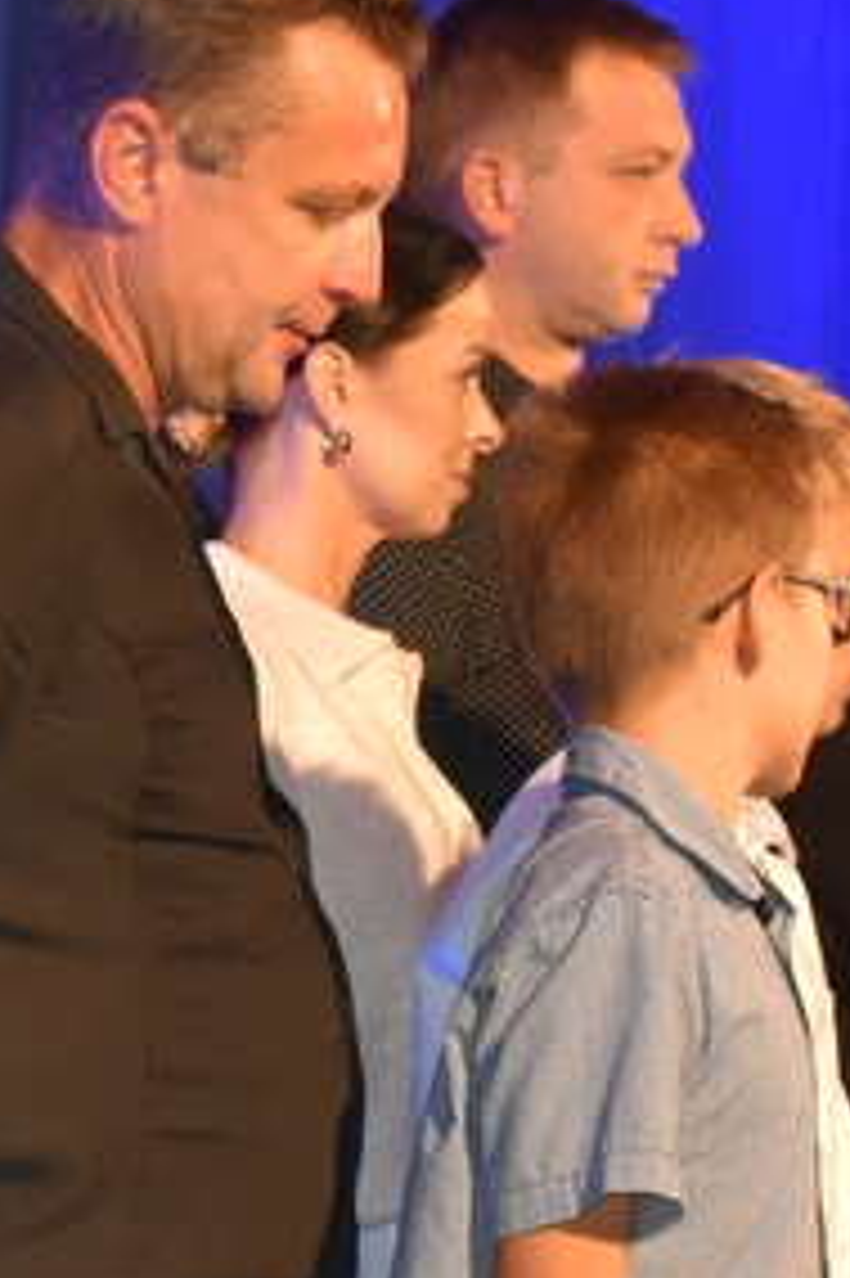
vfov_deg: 13.4
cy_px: 1116
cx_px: 571
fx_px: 5389
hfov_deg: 9.0
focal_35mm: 152
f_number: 4
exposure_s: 1/60
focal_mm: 24
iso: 800
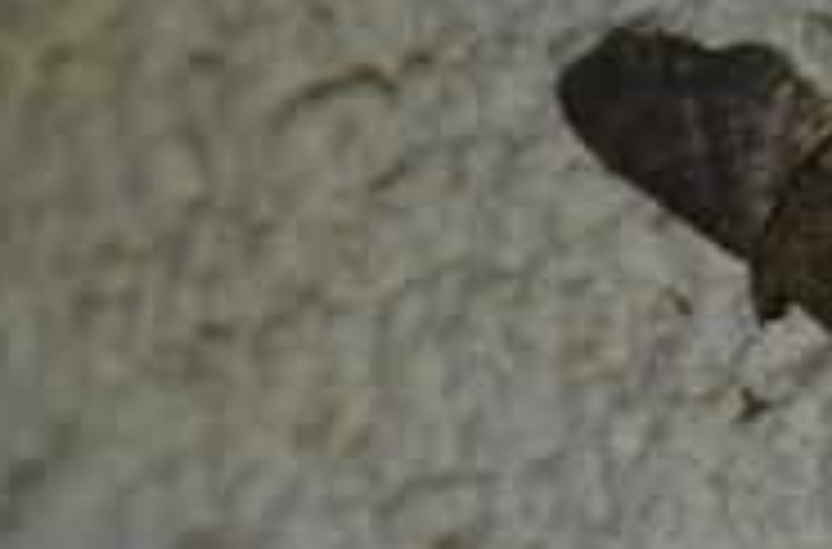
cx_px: 836
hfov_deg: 7.2
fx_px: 6581
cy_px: 259
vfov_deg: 4.8
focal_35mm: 286
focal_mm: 55
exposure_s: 1/160
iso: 100
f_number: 8
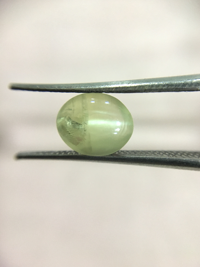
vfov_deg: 60.0
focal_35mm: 30
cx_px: 103
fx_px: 231
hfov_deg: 46.8
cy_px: 131
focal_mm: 4.15
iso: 200
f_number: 2.2
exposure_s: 1/17
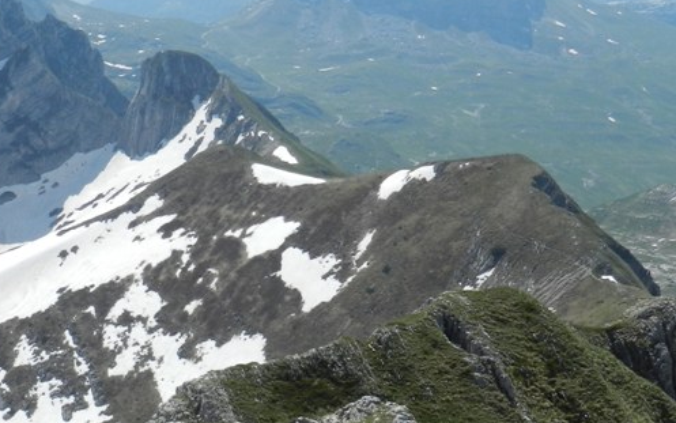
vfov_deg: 15.5
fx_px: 1530
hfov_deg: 24.7
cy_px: 423
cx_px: 197
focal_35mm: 83
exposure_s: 1/1500
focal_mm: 6.7
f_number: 4.5
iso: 160
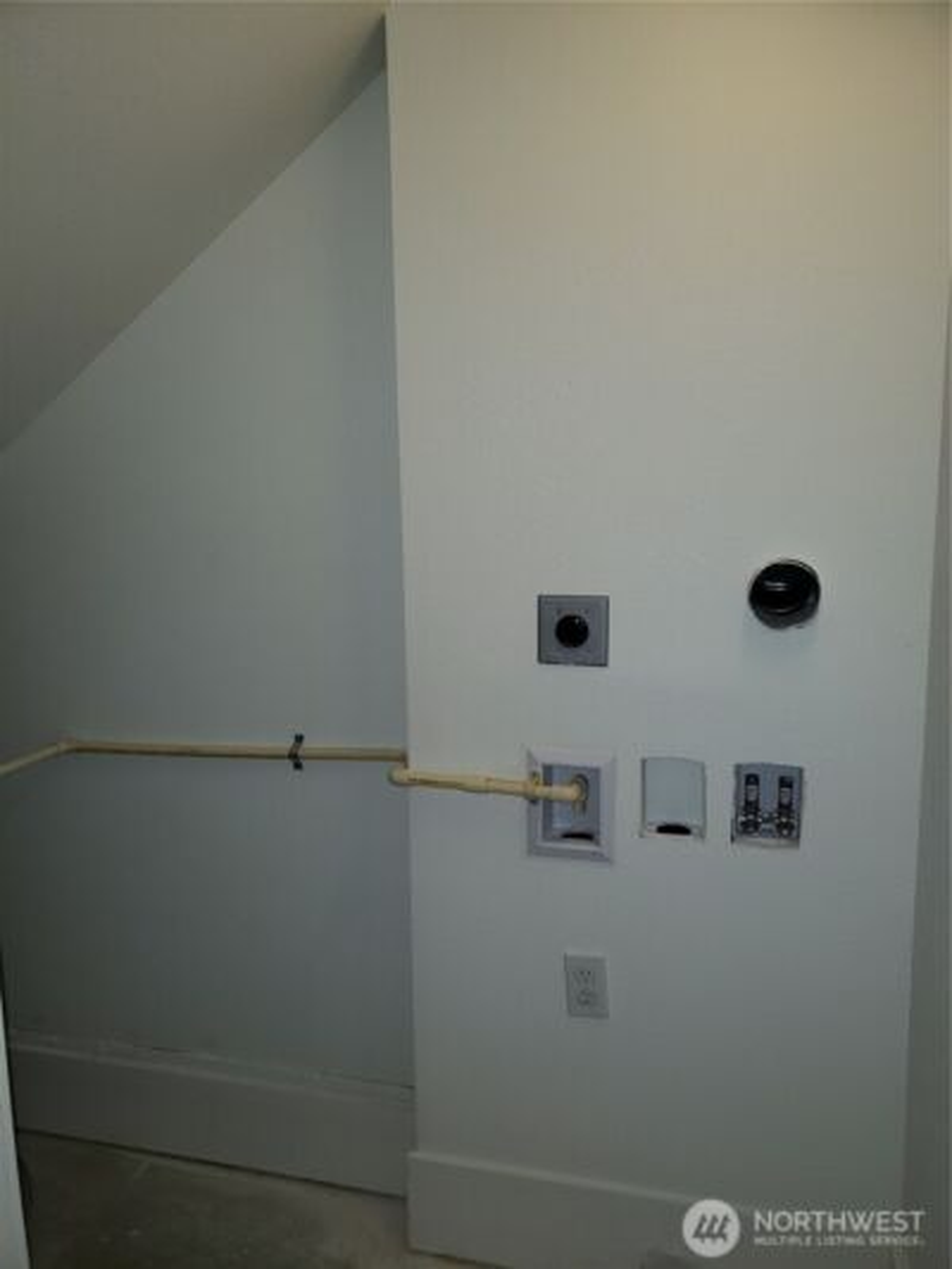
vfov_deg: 67.3
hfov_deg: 53.1
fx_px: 953
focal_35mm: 26
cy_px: 634
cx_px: 476
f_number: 1.5
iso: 80
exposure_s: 1/60
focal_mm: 4.3
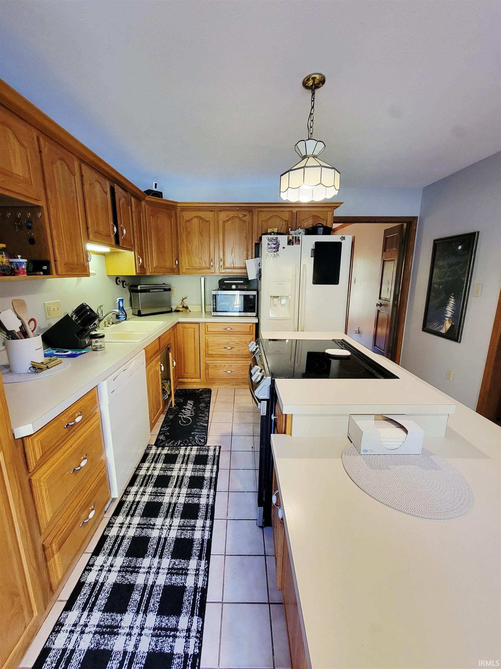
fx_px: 251
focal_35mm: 13
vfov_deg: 106.2
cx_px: 250
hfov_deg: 89.9
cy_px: 334
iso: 400
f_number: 2.2
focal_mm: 2.2
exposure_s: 1/30
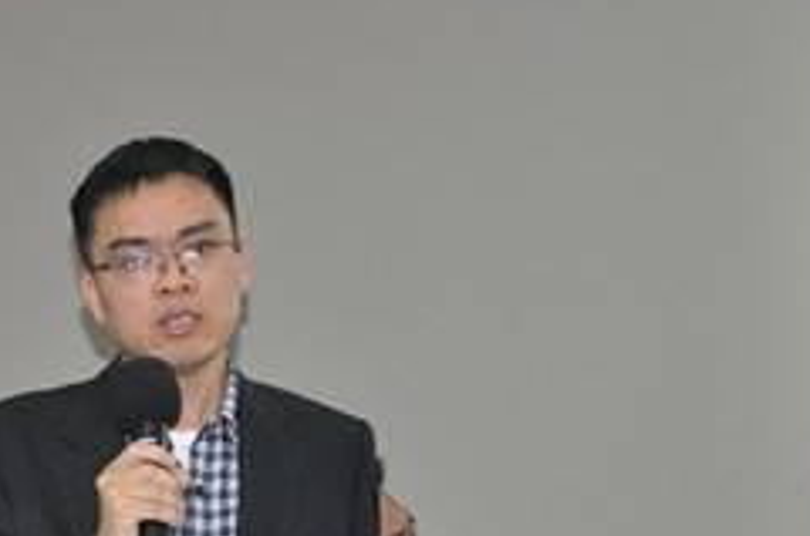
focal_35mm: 156
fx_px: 3503
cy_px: 460
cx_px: 20
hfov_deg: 13.0
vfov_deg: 8.7
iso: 800
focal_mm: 50
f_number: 5
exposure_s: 1/60
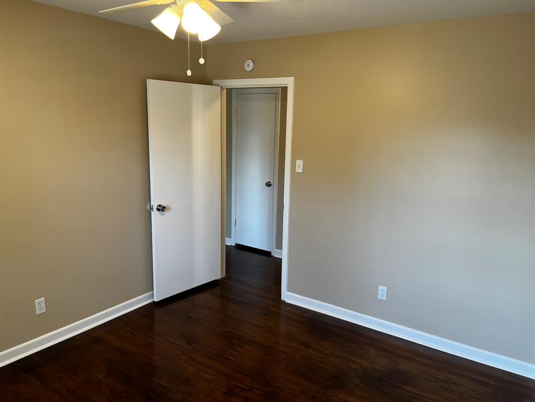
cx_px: 268
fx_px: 402
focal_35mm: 26
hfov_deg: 67.3
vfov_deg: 53.1
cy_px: 201
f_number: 1.6
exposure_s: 1/120
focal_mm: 5.1
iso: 125
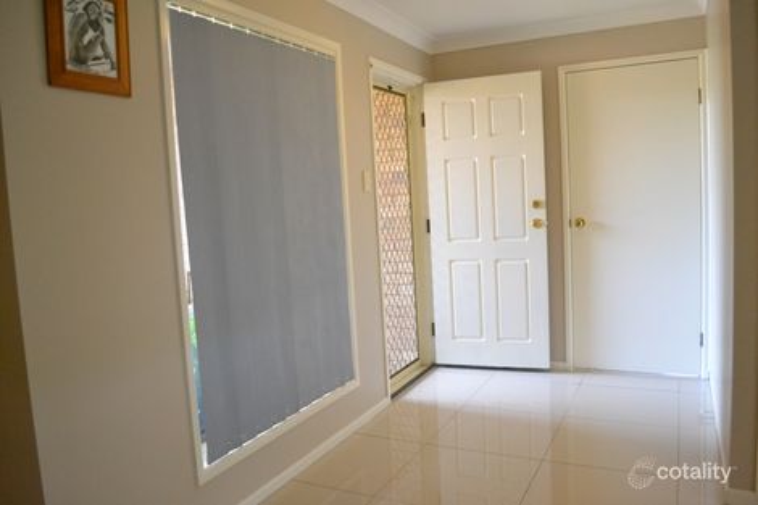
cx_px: 379
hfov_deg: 67.4
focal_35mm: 27
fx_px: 568
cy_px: 252
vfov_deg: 47.9
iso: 3200
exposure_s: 1/160
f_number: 3.5
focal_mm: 18
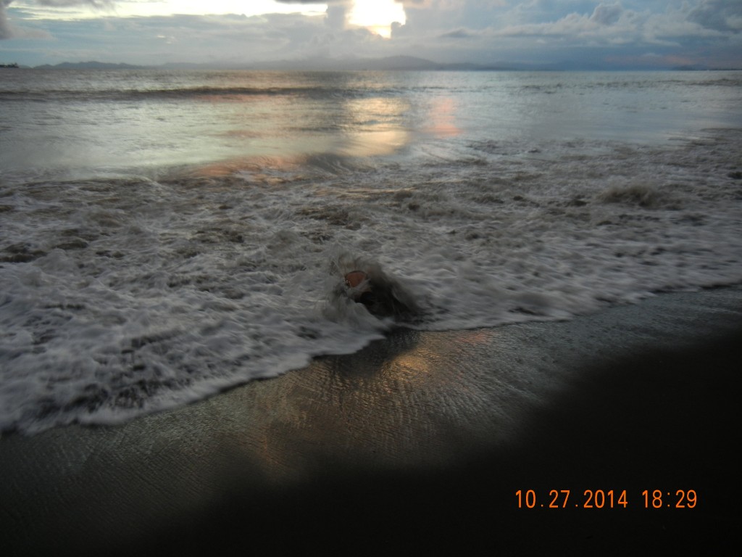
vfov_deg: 46.8
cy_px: 278
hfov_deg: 60.0
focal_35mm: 30
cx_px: 371
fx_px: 643
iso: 200
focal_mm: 5.4
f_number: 3.5
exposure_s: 1/30
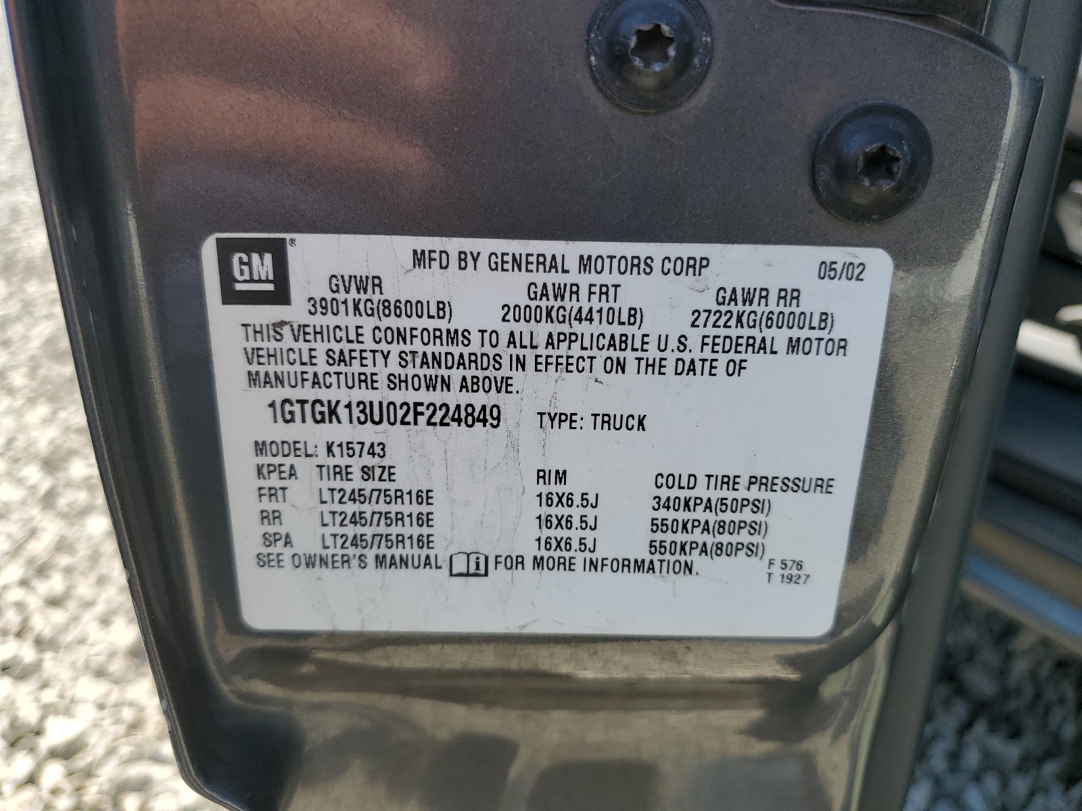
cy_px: 406
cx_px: 541
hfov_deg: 67.3
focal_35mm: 26
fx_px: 813
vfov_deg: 53.1
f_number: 1.5
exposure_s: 1/1000
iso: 50
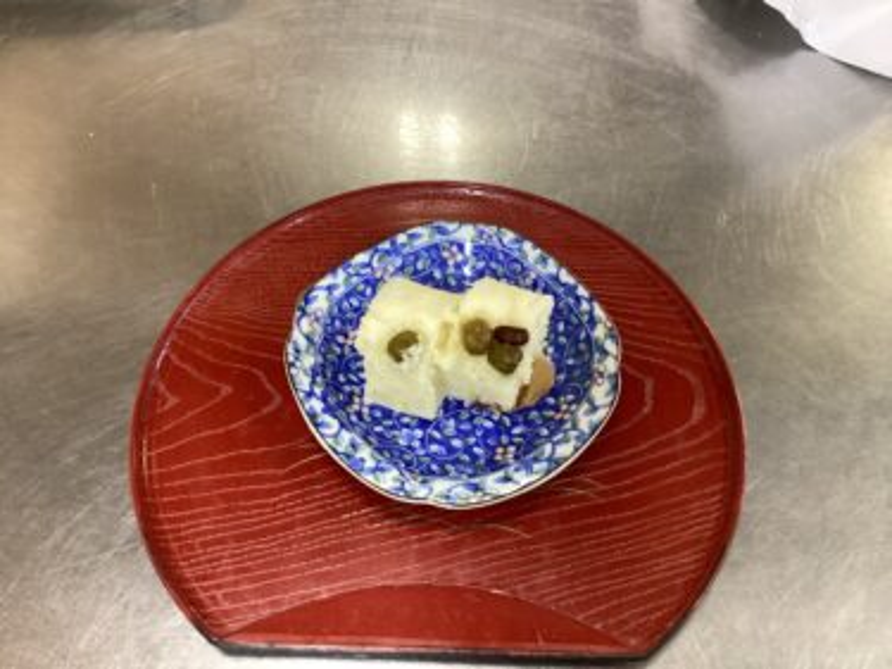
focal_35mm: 31
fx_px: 799
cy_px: 334
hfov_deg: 58.4
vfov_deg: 45.4
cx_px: 446
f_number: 2.4
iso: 250
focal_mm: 3.3
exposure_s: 1/50
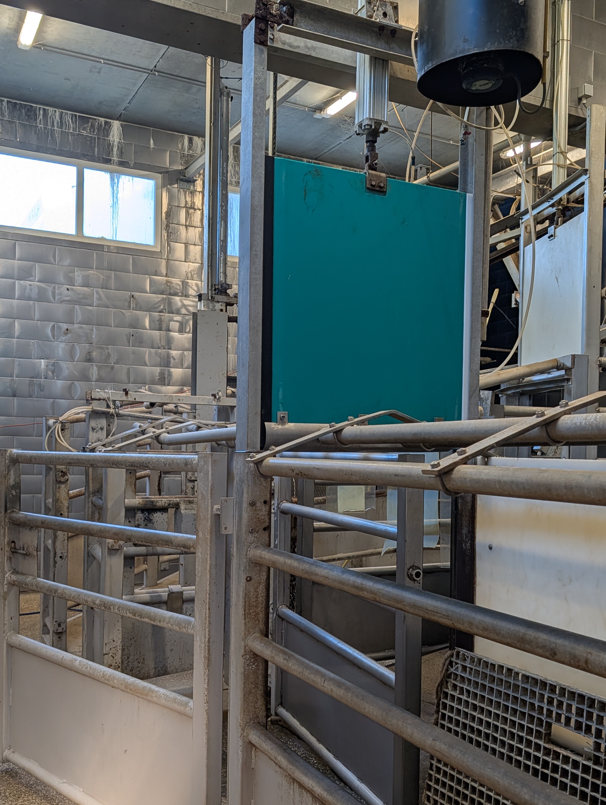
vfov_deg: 53.7
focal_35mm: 34
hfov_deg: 41.9
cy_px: 453
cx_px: 292
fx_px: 792
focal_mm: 6.9
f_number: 1.68
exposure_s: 1/100
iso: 33
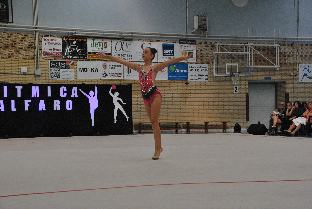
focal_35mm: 69
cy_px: 104
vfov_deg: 19.8
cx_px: 156
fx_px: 599
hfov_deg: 29.2
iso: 800
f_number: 7.1
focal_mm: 46
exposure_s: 1/200
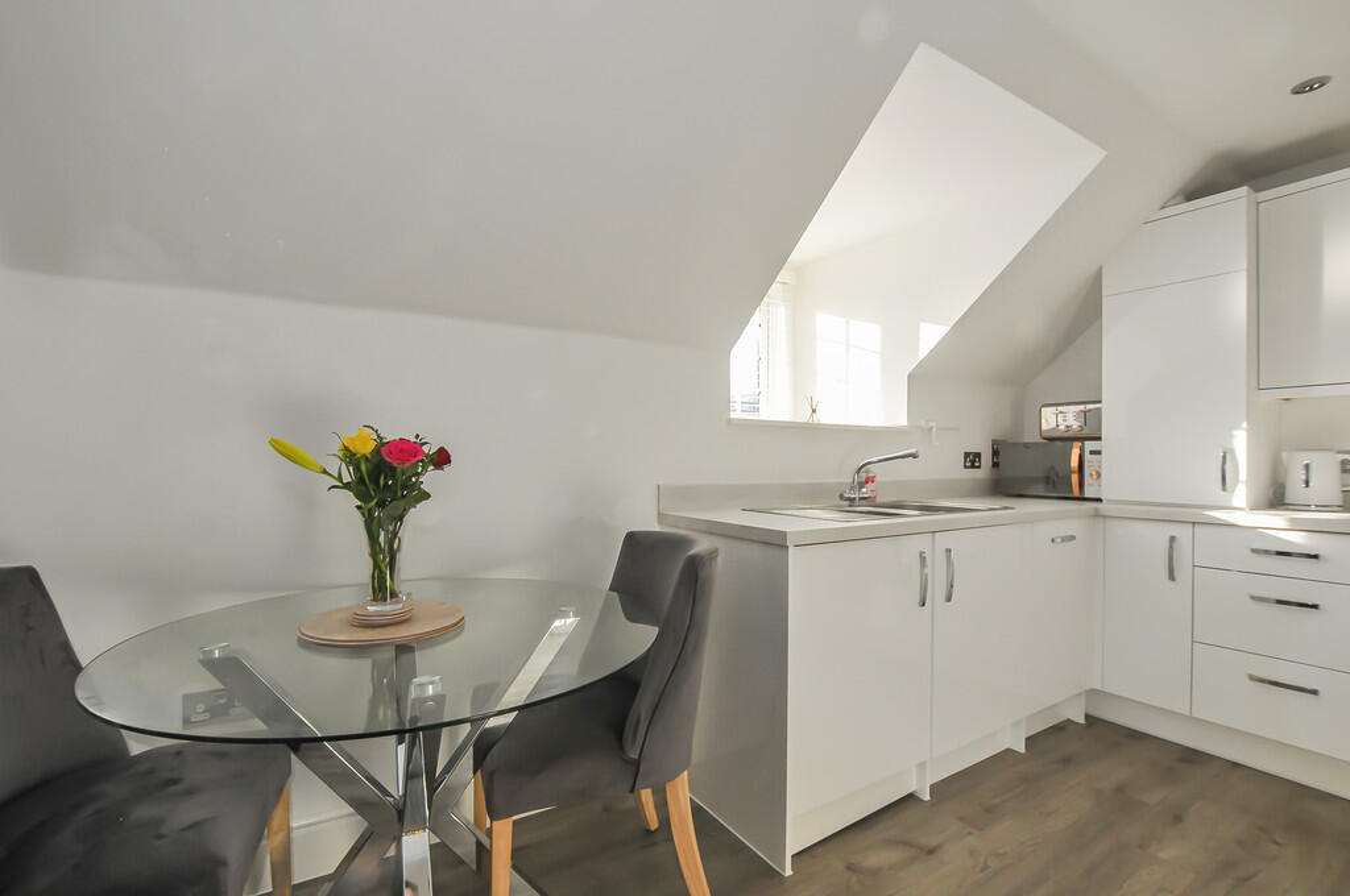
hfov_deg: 100.5
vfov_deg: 77.2
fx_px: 562
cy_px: 448
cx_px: 675
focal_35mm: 15
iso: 400
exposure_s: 1/40
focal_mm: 10
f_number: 11
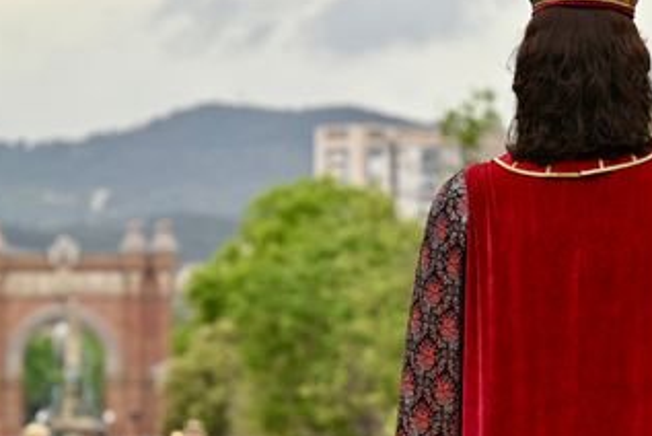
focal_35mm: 315
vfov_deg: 4.4
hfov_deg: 6.5
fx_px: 5710
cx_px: 381
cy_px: 305
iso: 110
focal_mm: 125
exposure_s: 1/640
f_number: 2.8
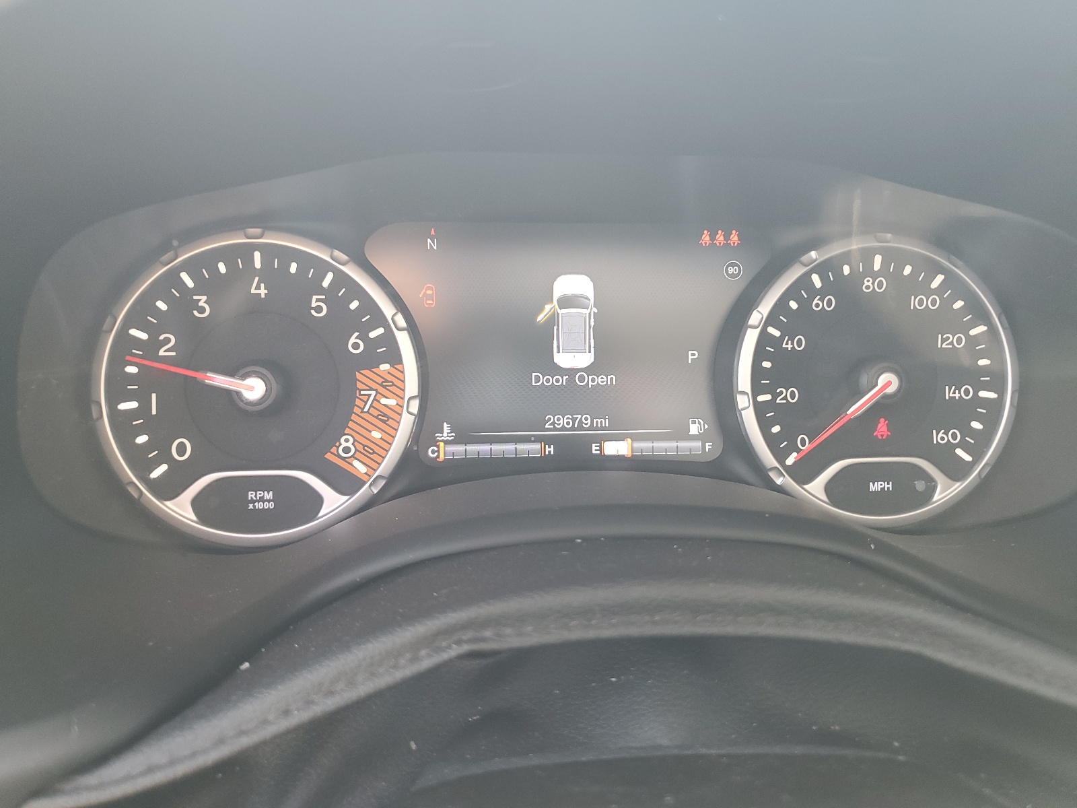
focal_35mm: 26
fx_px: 809
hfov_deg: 67.3
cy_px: 404
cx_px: 538
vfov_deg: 53.1
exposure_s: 1/60.2
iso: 66
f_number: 1.5
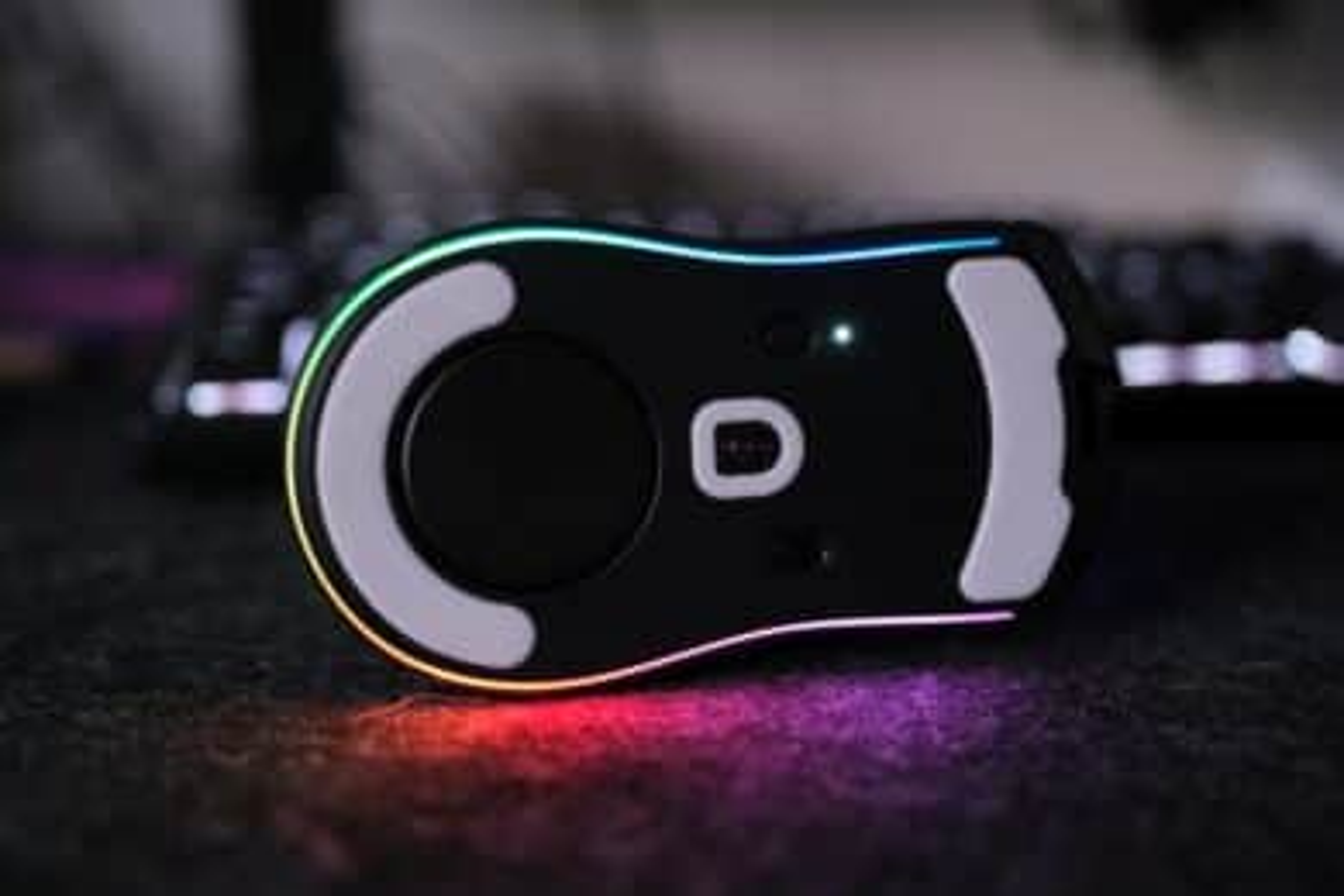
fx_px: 1307
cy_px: 448
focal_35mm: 35
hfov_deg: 54.4
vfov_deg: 37.9
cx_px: 672
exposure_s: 1/20
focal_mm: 23
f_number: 1.8
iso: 3200
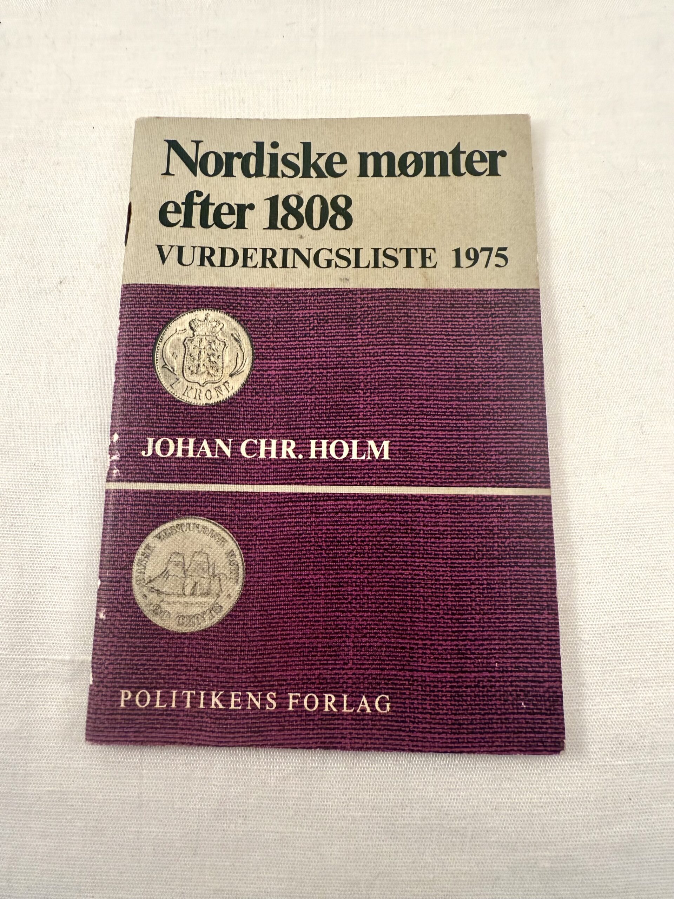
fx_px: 623
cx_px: 337
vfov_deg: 71.6
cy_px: 450
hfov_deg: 56.8
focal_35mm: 24
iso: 160
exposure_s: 1/100
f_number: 2.2
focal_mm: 2.22
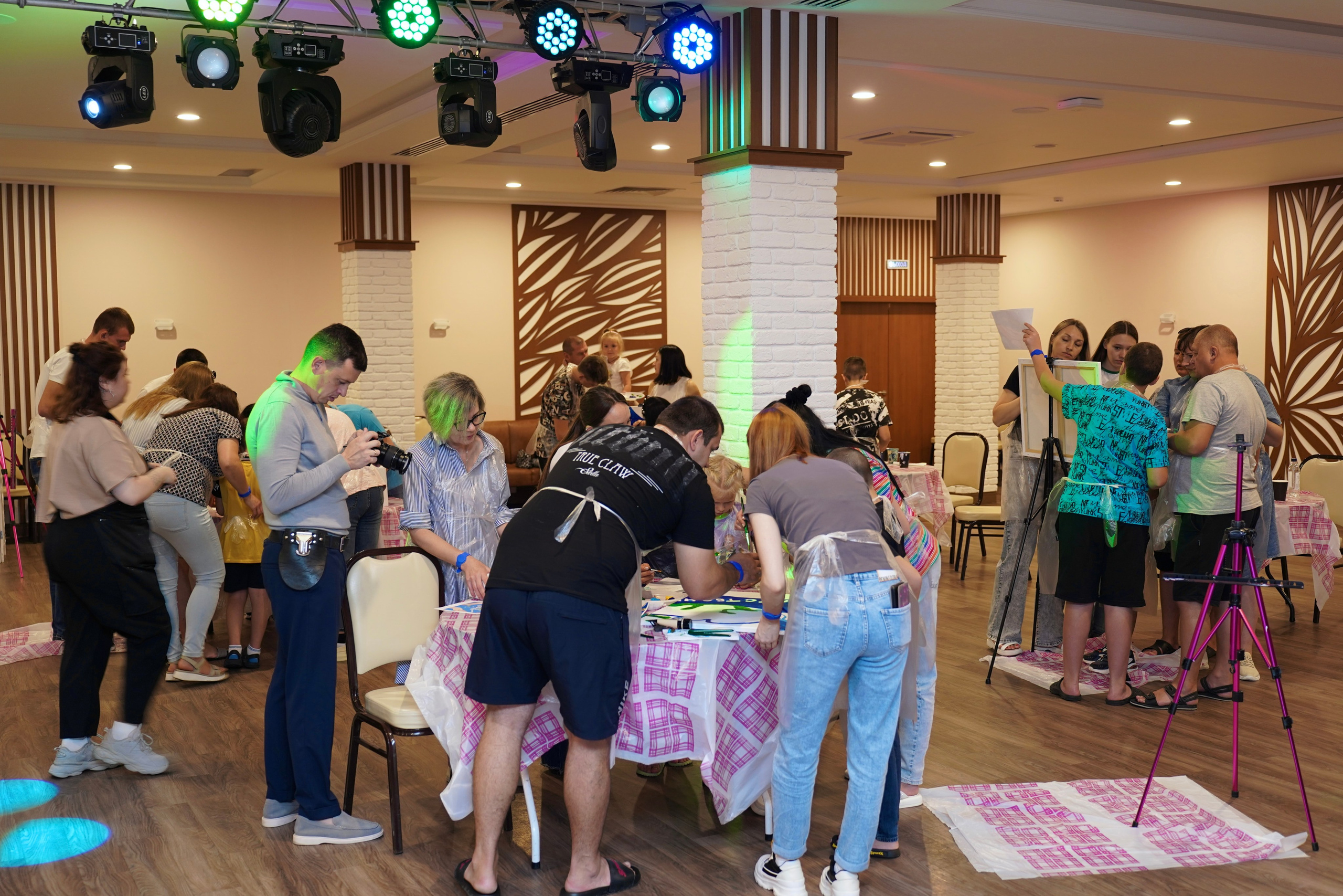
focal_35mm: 36
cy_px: 448
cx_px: 672
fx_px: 1343
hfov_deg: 53.1
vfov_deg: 36.9
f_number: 2.8
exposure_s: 1/60
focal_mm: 36
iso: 400
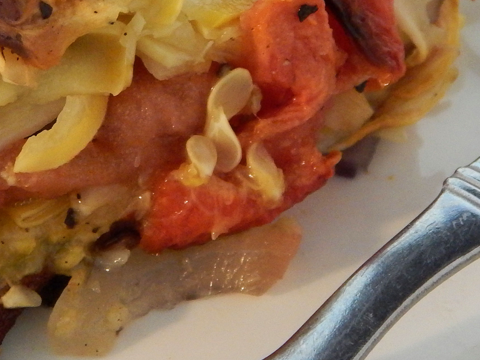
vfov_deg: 7.9
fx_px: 2593
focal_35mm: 187
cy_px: 25
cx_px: 35
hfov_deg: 10.5
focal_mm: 12.3
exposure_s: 1/15
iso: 400
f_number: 4.1
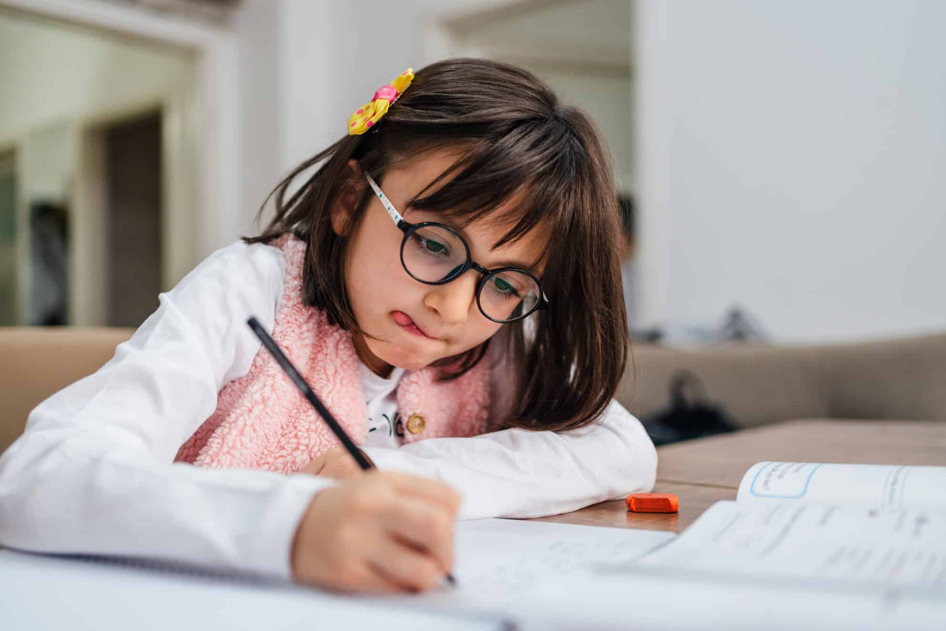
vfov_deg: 36.9
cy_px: 311
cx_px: 468
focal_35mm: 36
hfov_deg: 53.1
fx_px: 946
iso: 160
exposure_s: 1/125
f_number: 2
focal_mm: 35
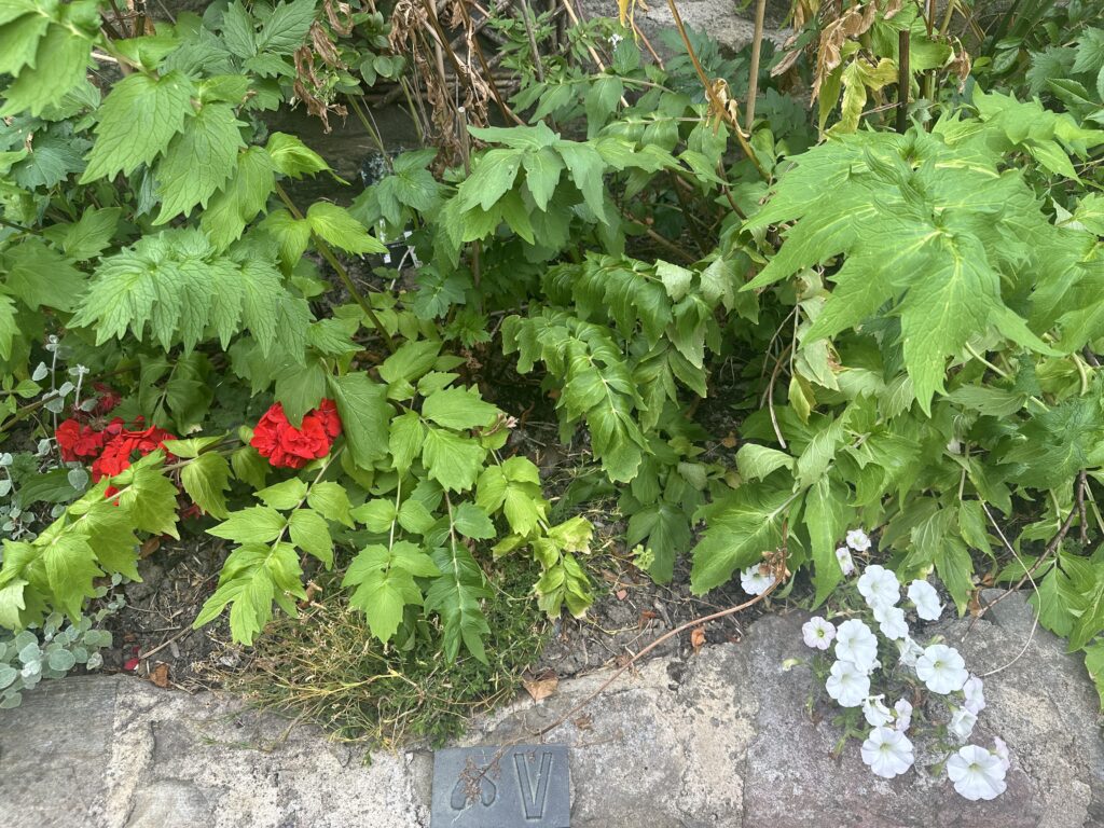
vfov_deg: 56.8
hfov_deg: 71.6
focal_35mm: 24
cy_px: 414
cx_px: 552
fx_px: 765
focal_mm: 6.86
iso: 80
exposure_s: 1/494
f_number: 1.78
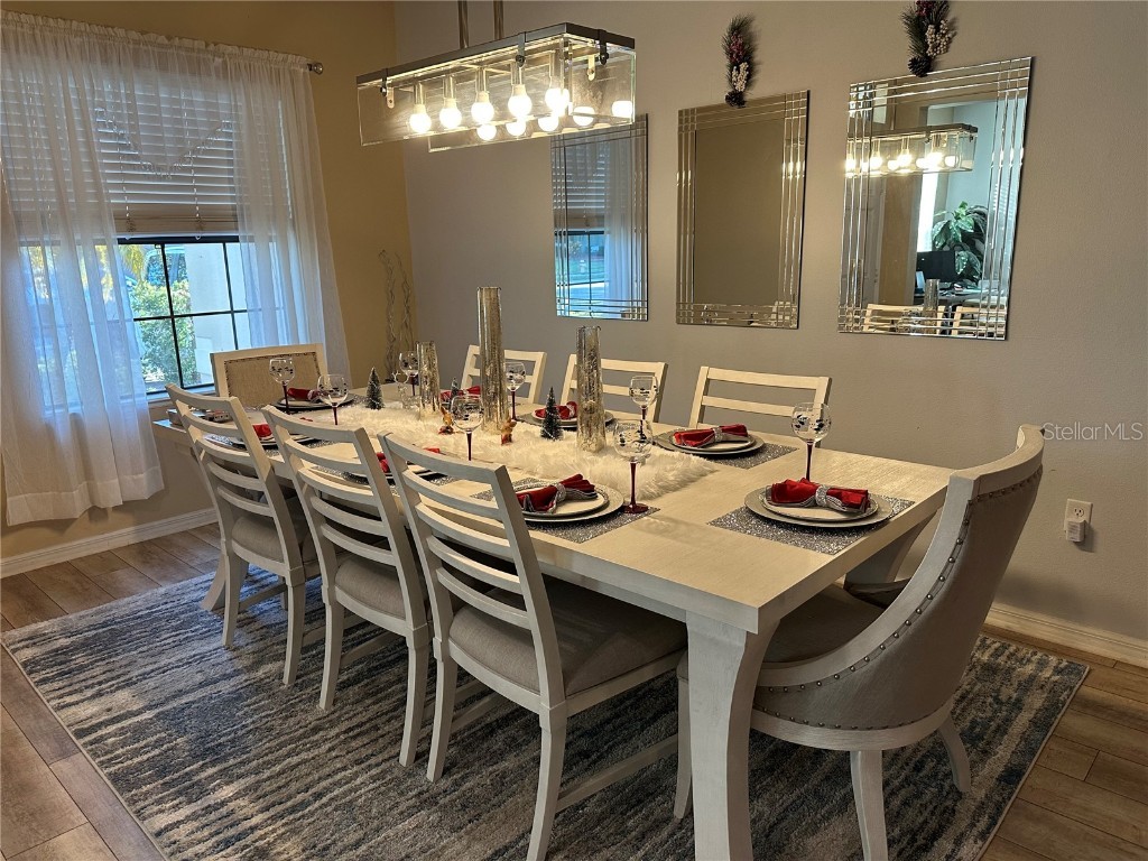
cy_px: 430
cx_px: 574
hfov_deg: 71.6
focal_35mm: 24
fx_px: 796
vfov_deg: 56.8
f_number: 1.78
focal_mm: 6.86
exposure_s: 1/120
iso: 200
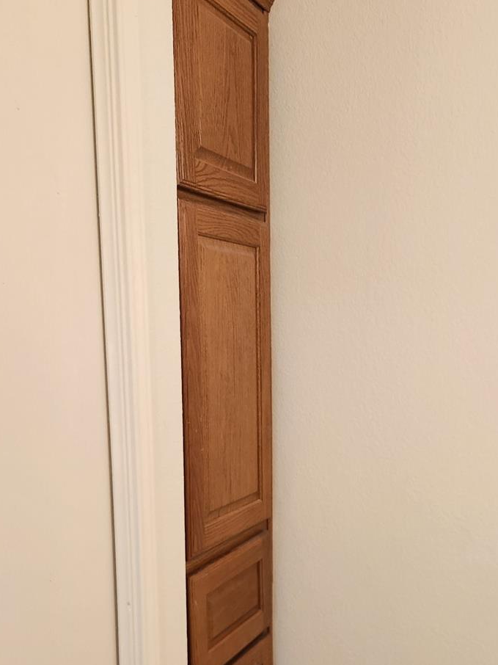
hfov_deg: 36.3
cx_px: 343
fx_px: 748
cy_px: 470
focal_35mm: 39
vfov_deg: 46.7
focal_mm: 5.4
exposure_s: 1/120
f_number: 1.8
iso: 200
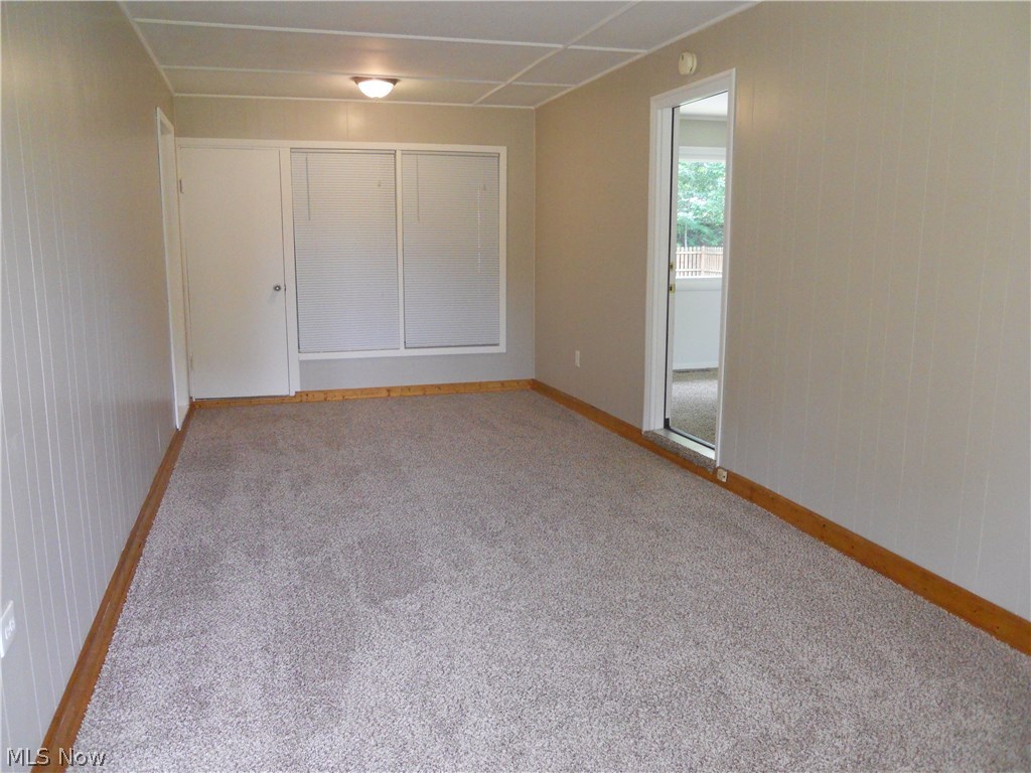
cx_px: 516
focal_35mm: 28
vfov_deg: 49.7
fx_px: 834
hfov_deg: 63.4
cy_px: 386
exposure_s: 1/125
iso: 500
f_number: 2.7
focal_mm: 5
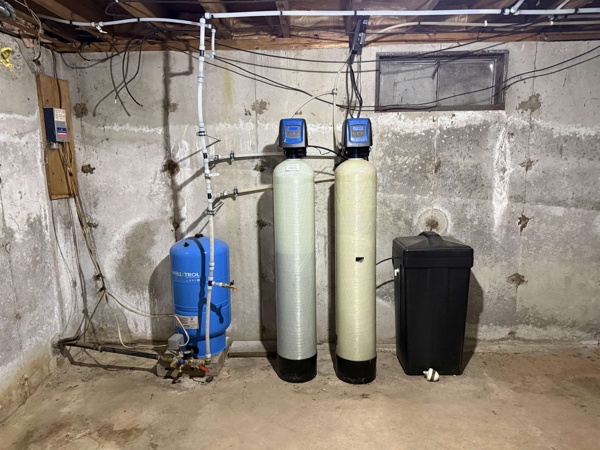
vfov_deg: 56.8
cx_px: 300
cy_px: 225
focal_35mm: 24
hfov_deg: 71.6
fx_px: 416
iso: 800
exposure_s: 1/60
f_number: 1.78
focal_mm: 6.76
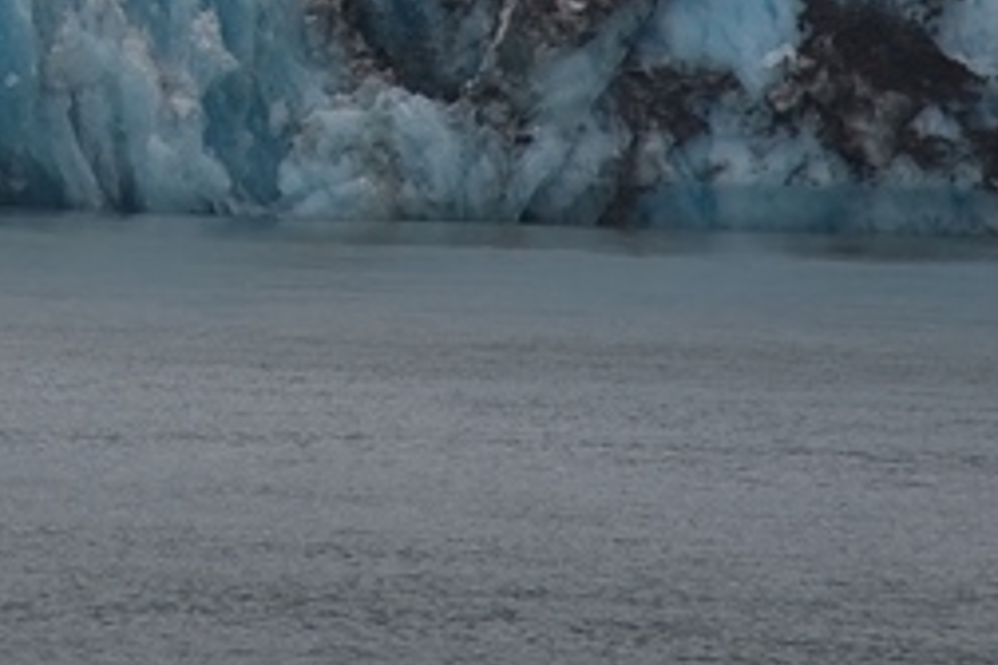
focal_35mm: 609
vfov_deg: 2.2
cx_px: -325
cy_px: -709
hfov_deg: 3.4
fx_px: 16882
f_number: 4
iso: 160
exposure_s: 1/250
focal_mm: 120
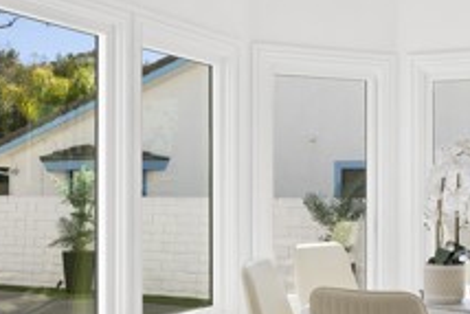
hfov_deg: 34.5
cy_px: 181
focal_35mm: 56
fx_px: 732
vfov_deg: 24.2
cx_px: 380
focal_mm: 20
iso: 80
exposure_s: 1/10
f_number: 8
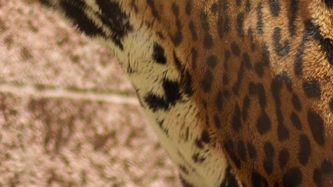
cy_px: -38
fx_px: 11631
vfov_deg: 0.9
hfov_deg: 1.6
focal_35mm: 1317
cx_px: 139
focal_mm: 300
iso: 400
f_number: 5.6
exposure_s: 1/2000
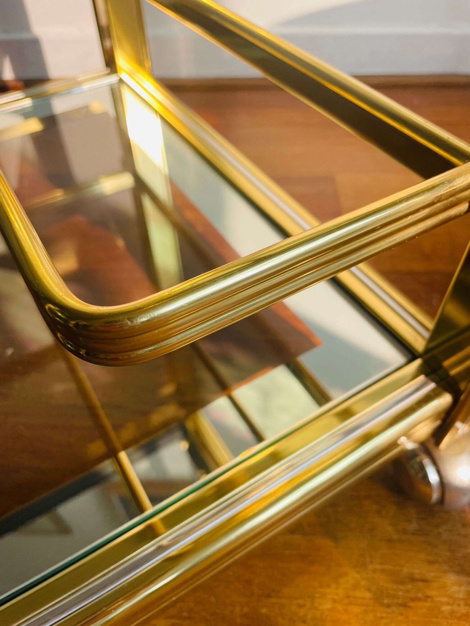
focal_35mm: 26
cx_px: 235
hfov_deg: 53.1
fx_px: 471
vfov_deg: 67.3
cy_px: 313
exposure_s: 1/406
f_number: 1.6
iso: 32
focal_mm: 4.2
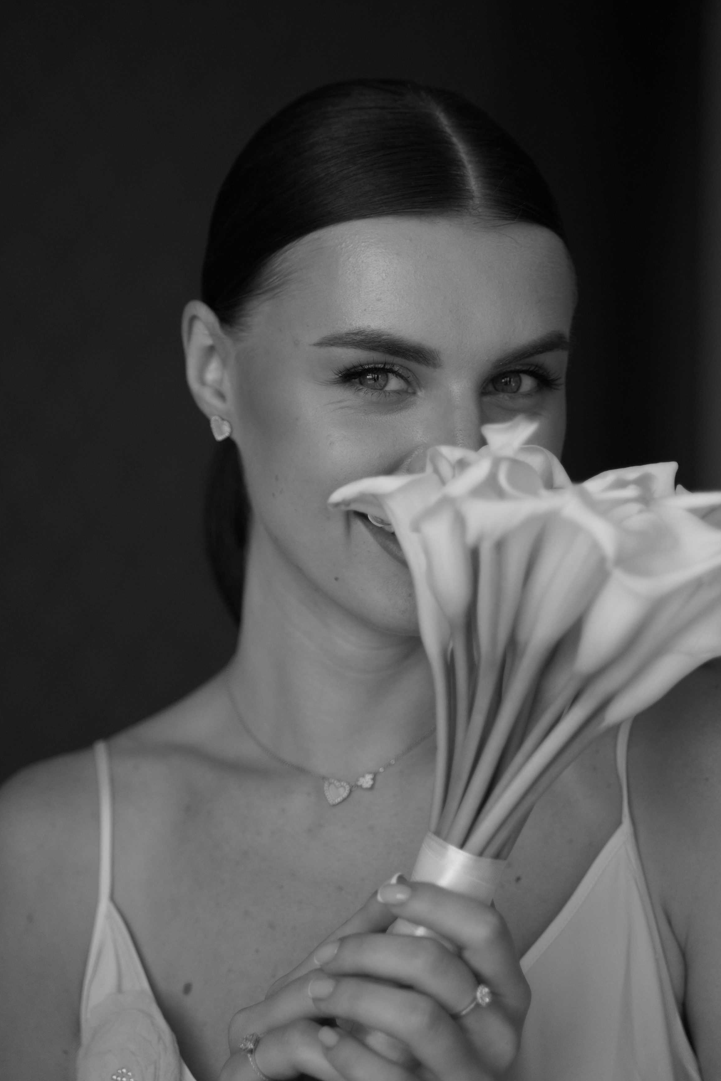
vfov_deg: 26.3
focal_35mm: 77
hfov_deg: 17.7
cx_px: 355
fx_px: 2313
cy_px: 501
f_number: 2.8
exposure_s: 1/1000
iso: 640
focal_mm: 70
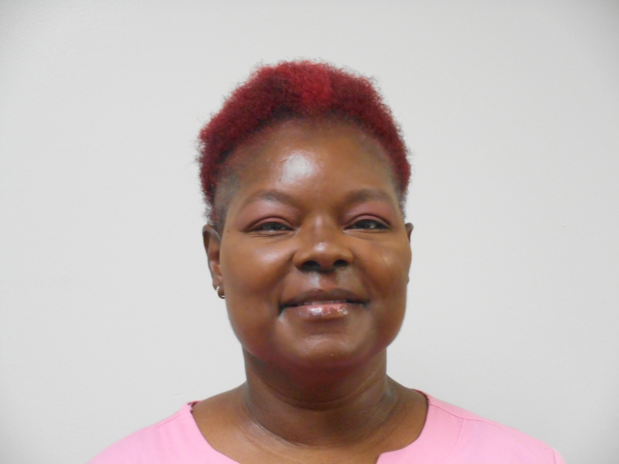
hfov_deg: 19.3
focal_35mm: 102
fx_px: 1824
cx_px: 310
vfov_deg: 14.5
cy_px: 232
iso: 800
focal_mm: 18.2
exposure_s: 1/20
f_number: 5.8
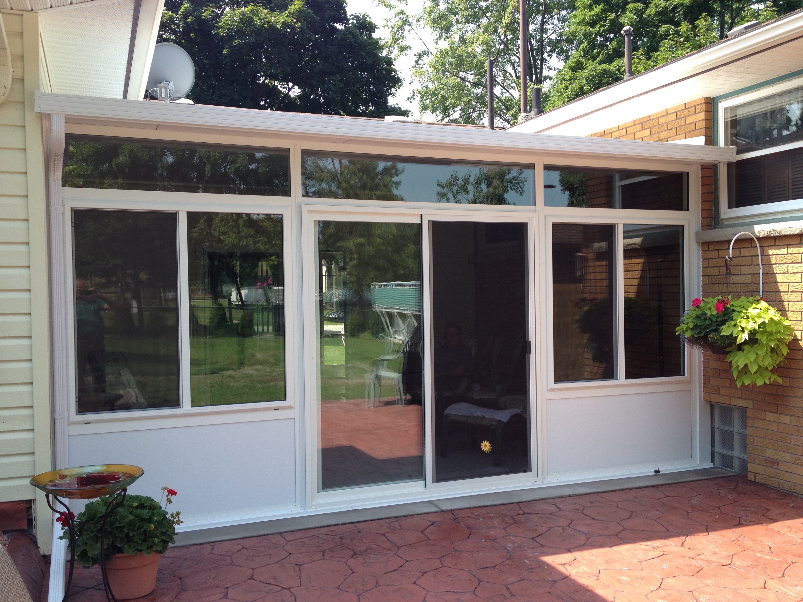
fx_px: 812
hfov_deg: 52.6
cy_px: 301
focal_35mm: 35
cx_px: 402
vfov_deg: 40.7
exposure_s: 1/403
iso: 50
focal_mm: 4.28
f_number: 2.4
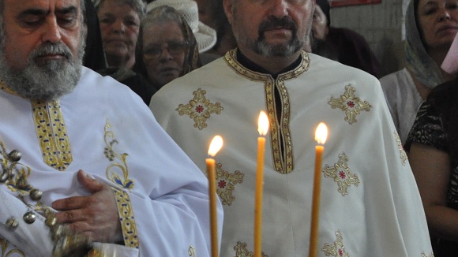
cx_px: 41
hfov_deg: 6.3
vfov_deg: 3.6
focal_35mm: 341
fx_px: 4141
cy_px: 147
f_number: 5.6
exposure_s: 1/50
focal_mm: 105
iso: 1600
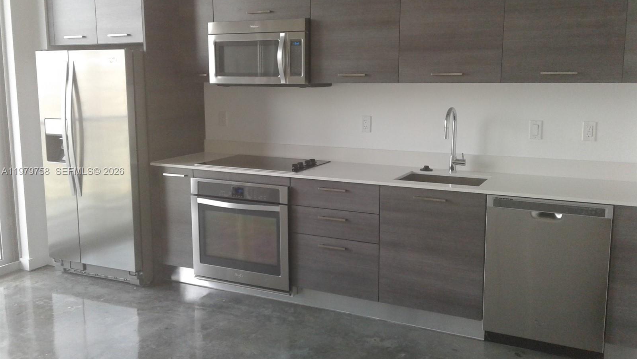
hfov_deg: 55.3
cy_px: 172
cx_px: 318
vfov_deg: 32.8
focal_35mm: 36
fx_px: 608
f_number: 2.2
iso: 50
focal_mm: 3.3
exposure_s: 1/50
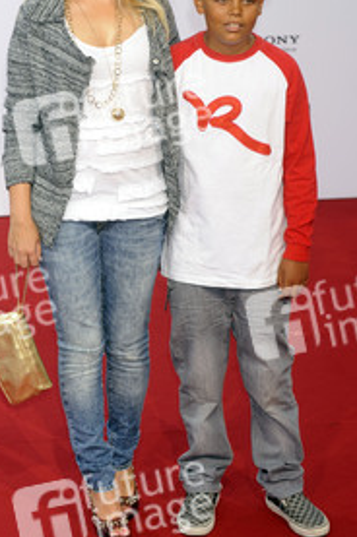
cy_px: 217
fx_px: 1506
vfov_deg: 20.2
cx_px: 169
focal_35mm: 101
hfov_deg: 13.5
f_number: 6.3
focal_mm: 70
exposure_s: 1/250
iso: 640
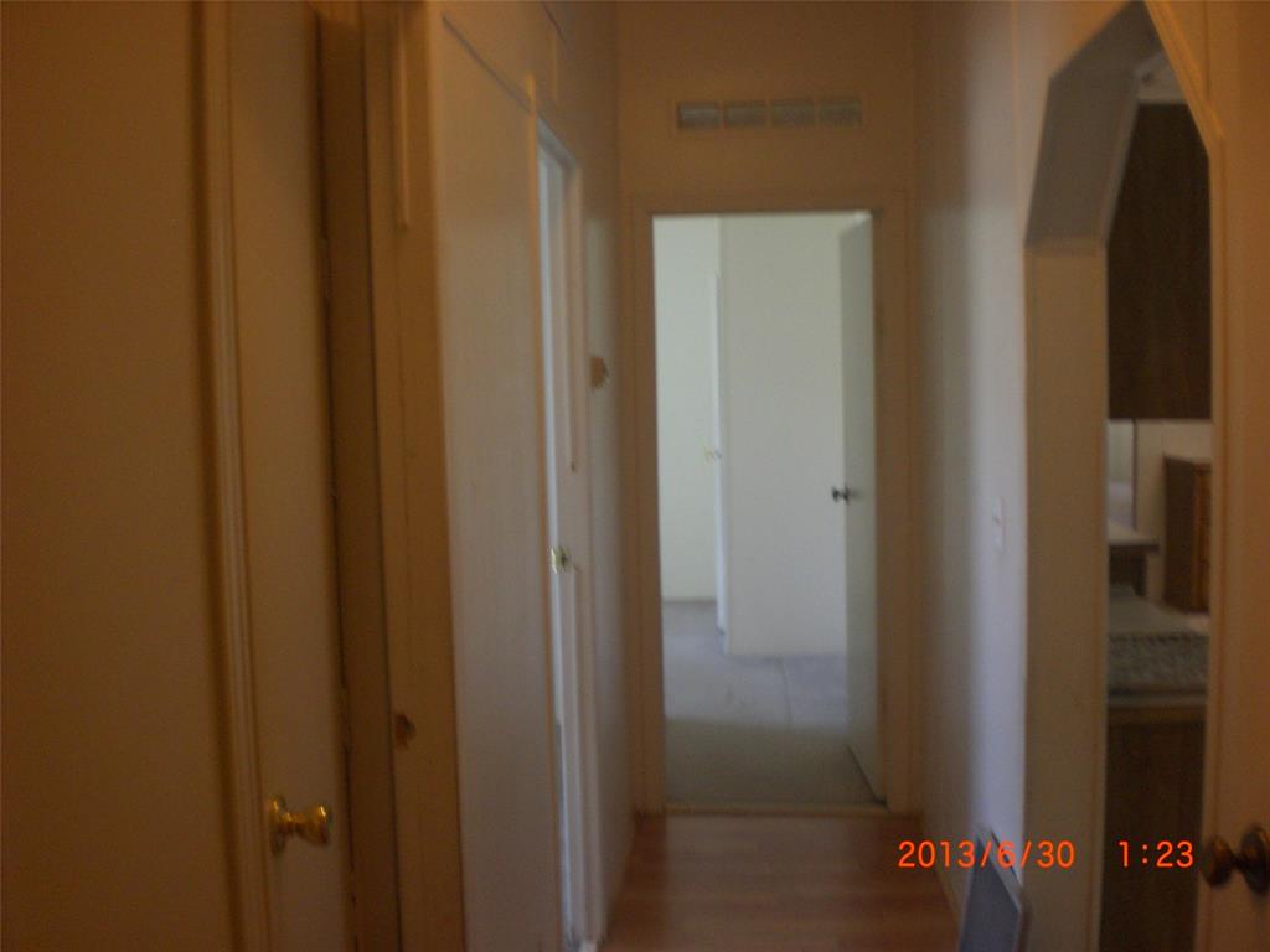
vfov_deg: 37.7
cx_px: 635
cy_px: 476
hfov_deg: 49.0
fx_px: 1394
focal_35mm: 38
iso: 200
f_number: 3.1
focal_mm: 6.3
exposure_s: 1/30
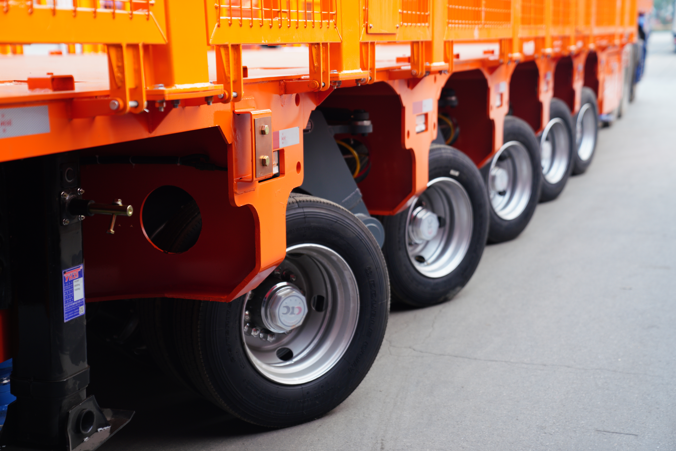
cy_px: 226
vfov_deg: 24.2
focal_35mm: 56
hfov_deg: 35.6
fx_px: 1052
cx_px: 338
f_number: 2.8
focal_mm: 56
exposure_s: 1/60
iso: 250
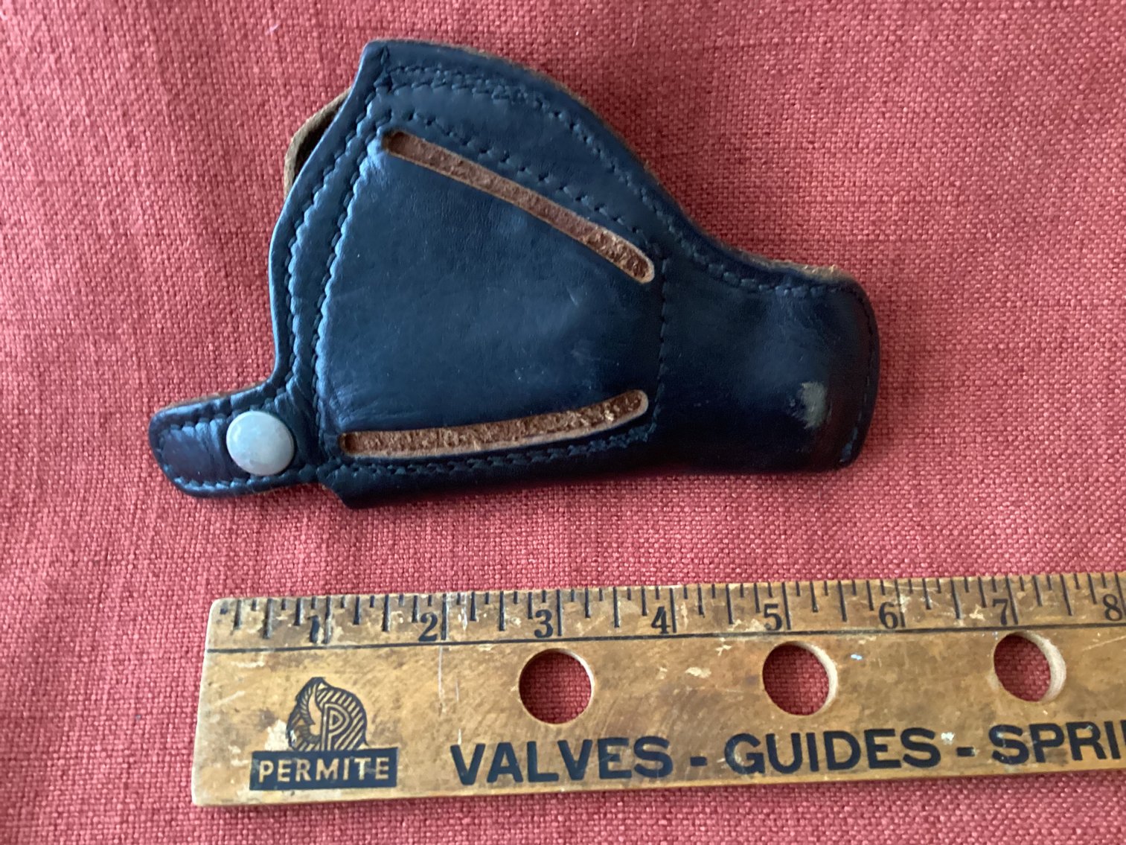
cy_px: 422
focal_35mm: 31
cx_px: 563
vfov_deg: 45.4
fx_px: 1008
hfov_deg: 58.3
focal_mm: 3.3
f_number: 2.4
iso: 500
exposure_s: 1/30
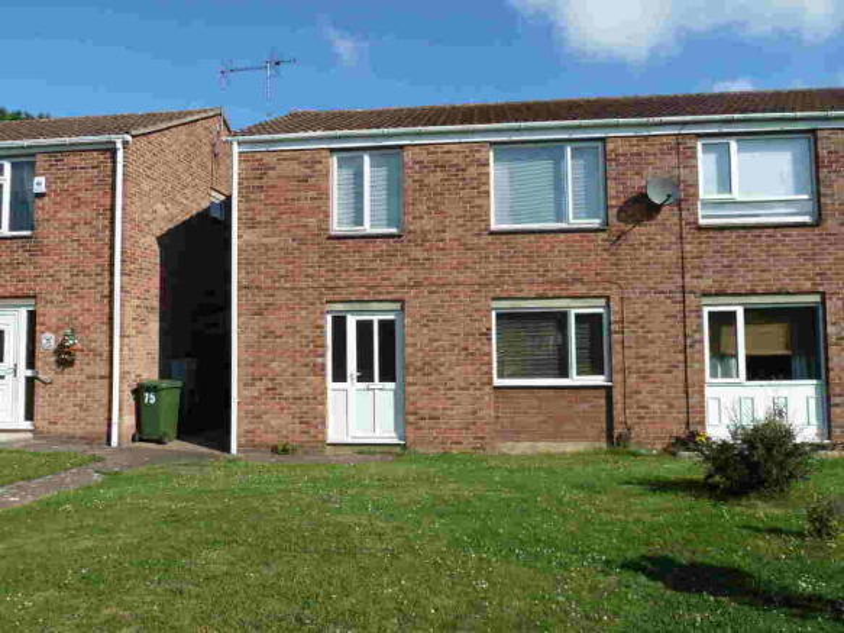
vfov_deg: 54.9
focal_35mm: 25
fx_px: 609
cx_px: 422
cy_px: 316
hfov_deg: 69.4
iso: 80
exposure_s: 1/400
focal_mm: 4.1
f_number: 5
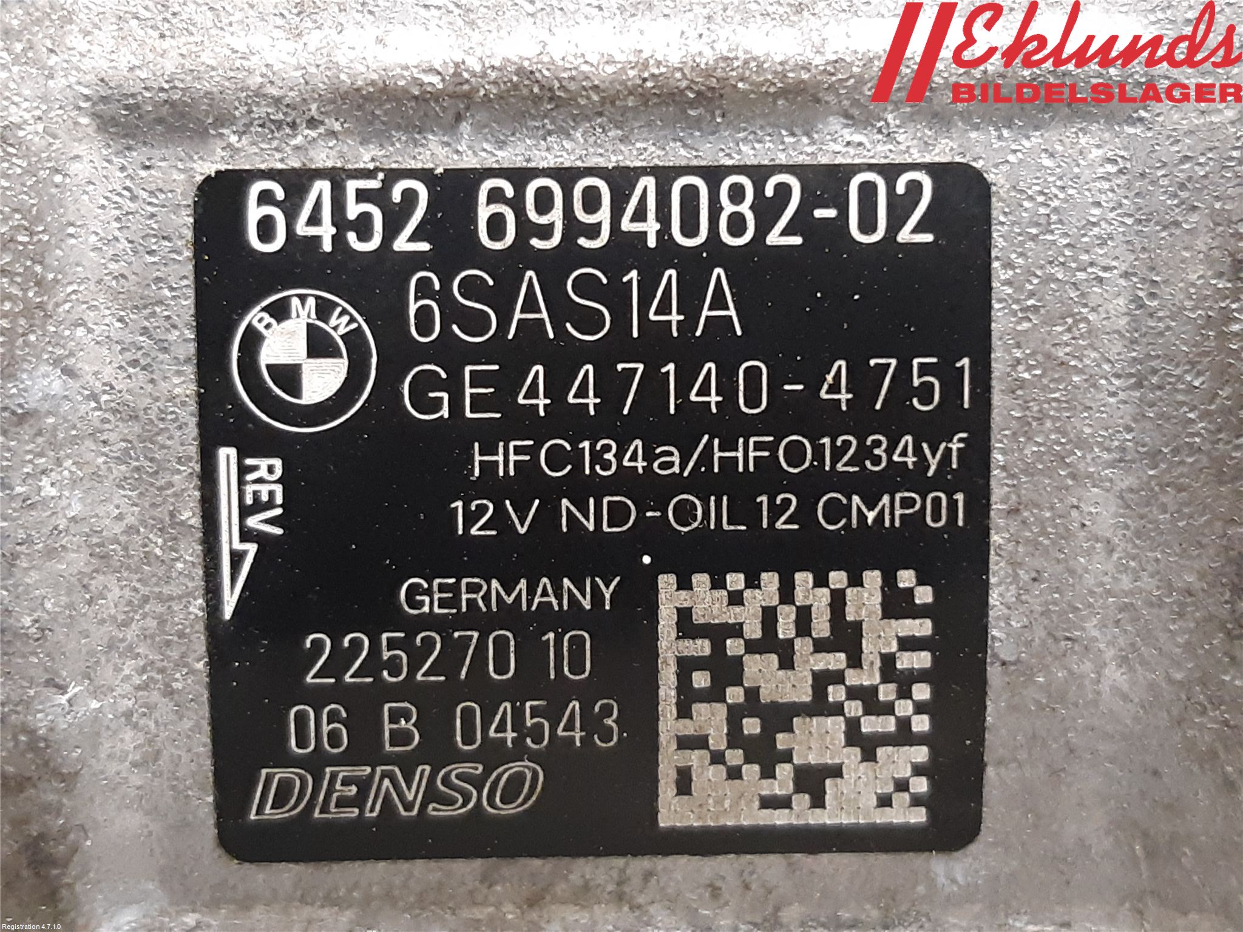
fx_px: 934
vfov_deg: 53.1
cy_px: 466
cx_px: 622
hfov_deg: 67.3
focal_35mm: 26
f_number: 1.7
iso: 250
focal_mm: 3.93
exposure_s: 1/25
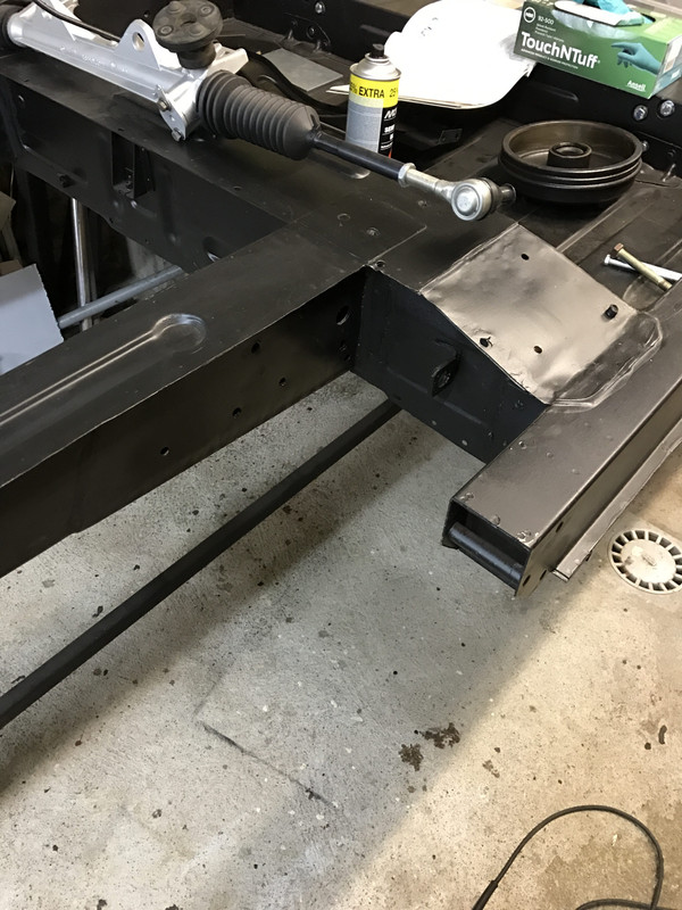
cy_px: 455
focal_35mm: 28
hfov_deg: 49.7
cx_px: 341
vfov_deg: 63.4
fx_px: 736
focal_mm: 3.99
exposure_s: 1/11
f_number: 1.8
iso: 100
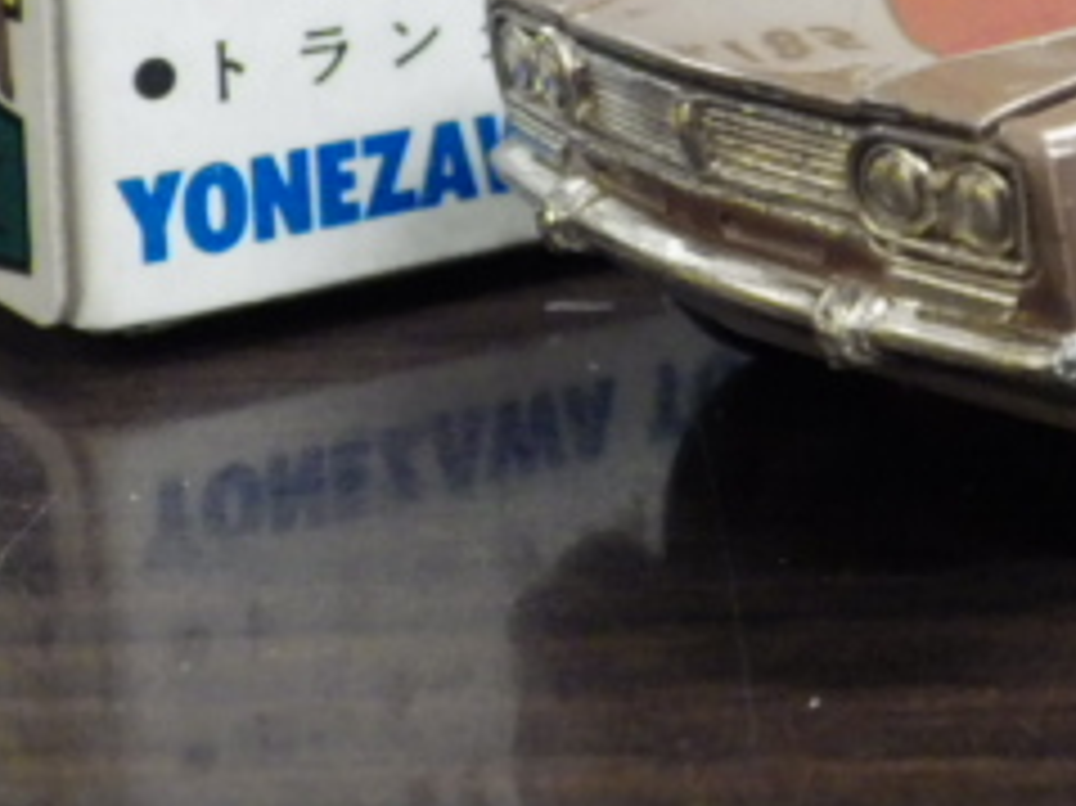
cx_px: 1031
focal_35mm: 91
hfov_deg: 20.9
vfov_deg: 15.9
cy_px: 0
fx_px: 2827
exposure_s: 1/40
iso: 800
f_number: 3.4
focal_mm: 6.2
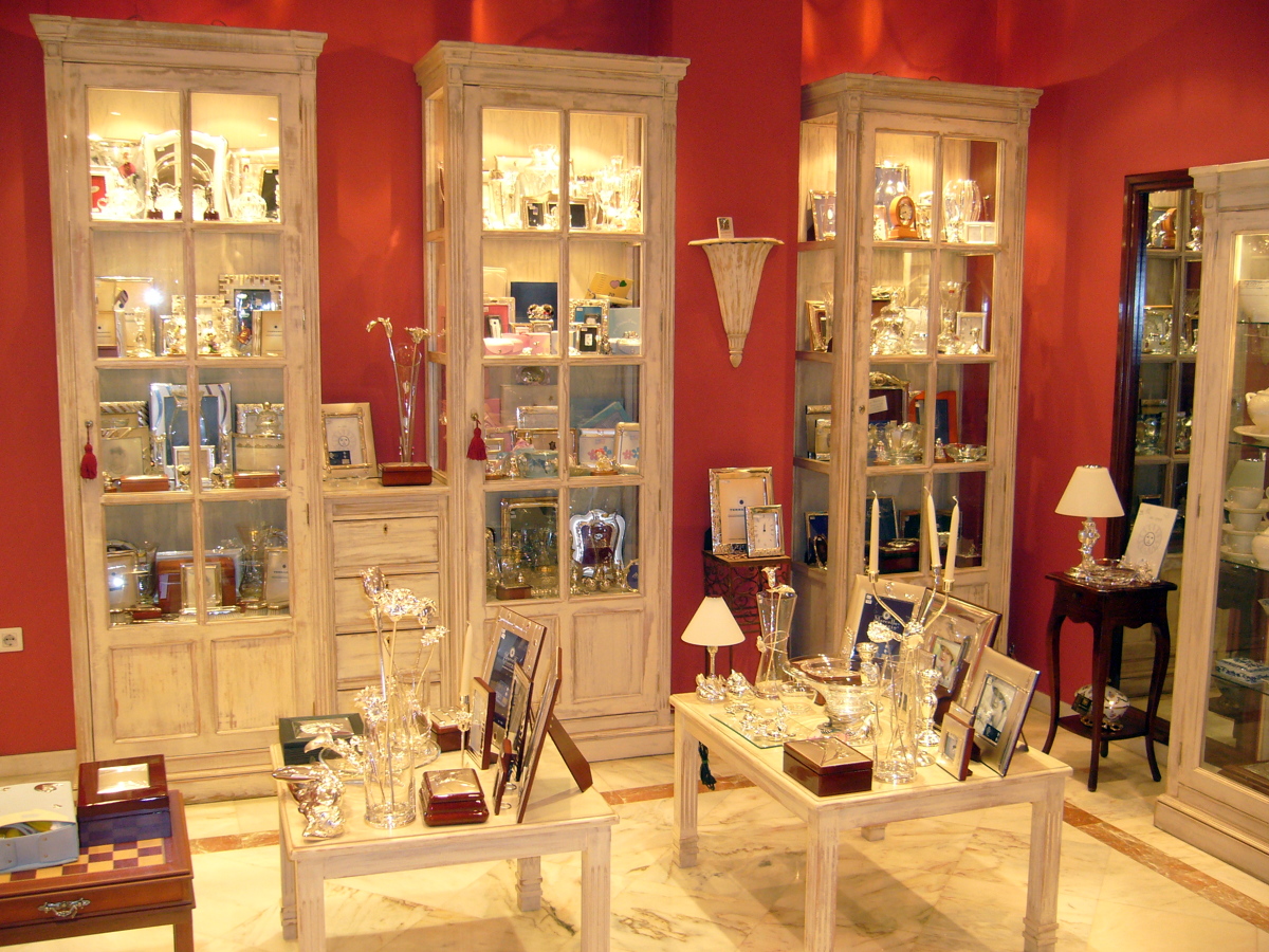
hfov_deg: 52.6
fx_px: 1283
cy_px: 476
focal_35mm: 35
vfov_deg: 40.7
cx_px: 634
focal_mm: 5.8
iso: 100
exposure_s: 1/10
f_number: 2.8
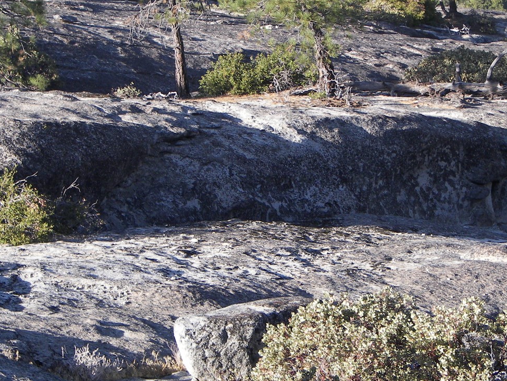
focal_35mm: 179
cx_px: 330
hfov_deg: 11.0
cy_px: 147
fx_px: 2622
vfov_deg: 8.3
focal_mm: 20.1
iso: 64
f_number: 3.2
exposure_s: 1/320
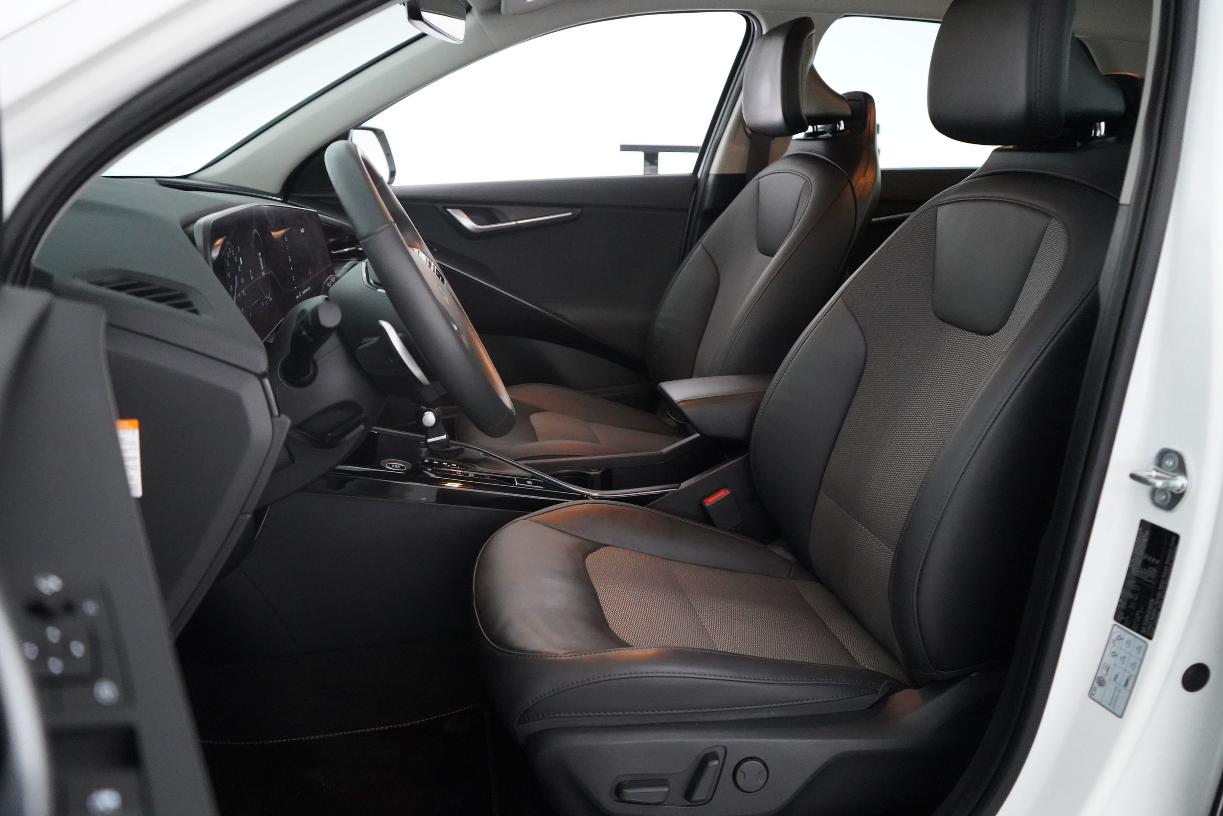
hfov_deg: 65.5
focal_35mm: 28
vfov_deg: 46.4
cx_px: 612
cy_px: 408
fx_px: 951
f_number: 3.5
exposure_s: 1/160
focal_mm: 28
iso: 12800
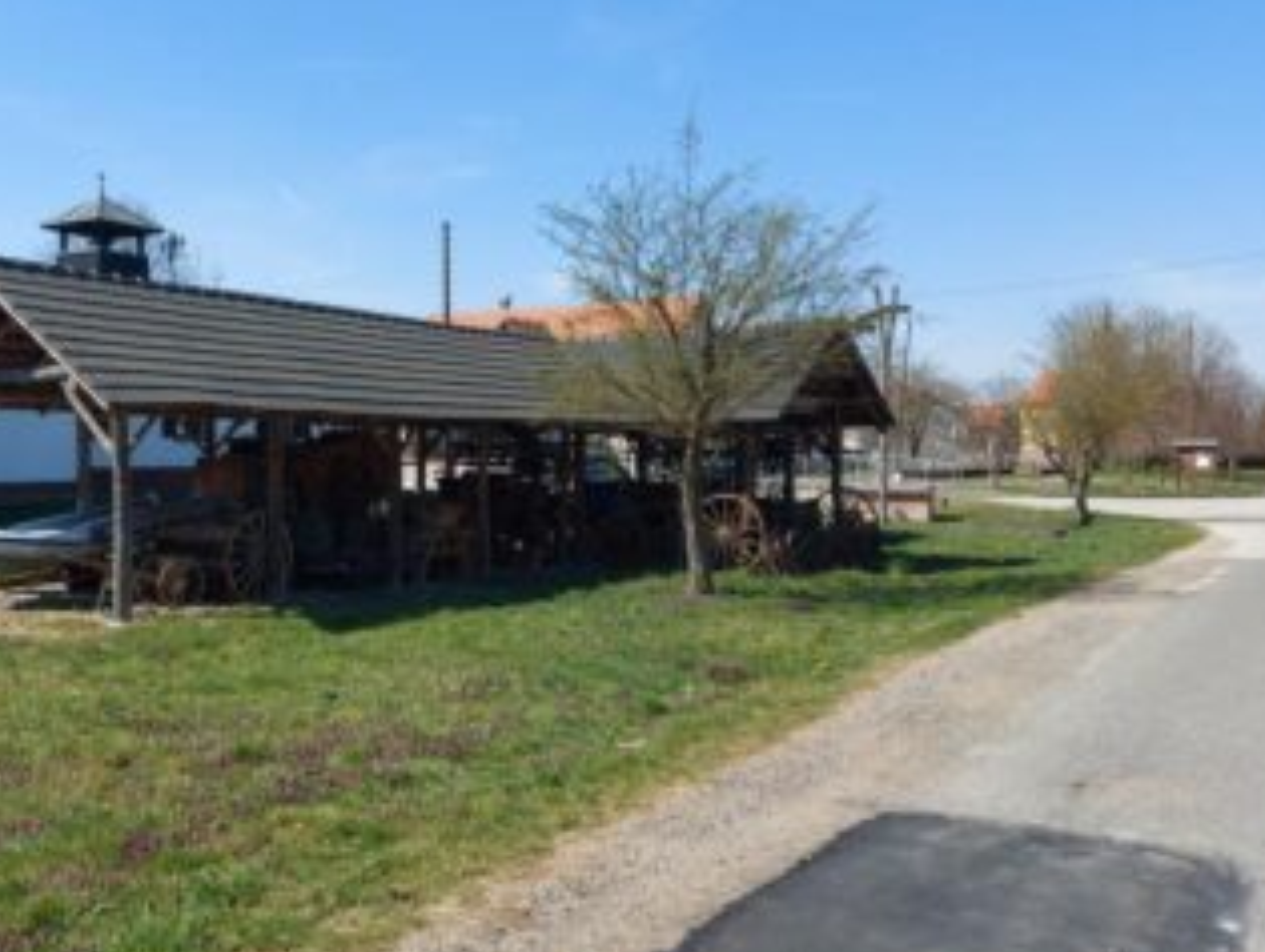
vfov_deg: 40.7
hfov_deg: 51.2
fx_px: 1280
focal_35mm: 35
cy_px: 420
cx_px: 386
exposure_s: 1/900
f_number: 1.8
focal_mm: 5.23
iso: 32
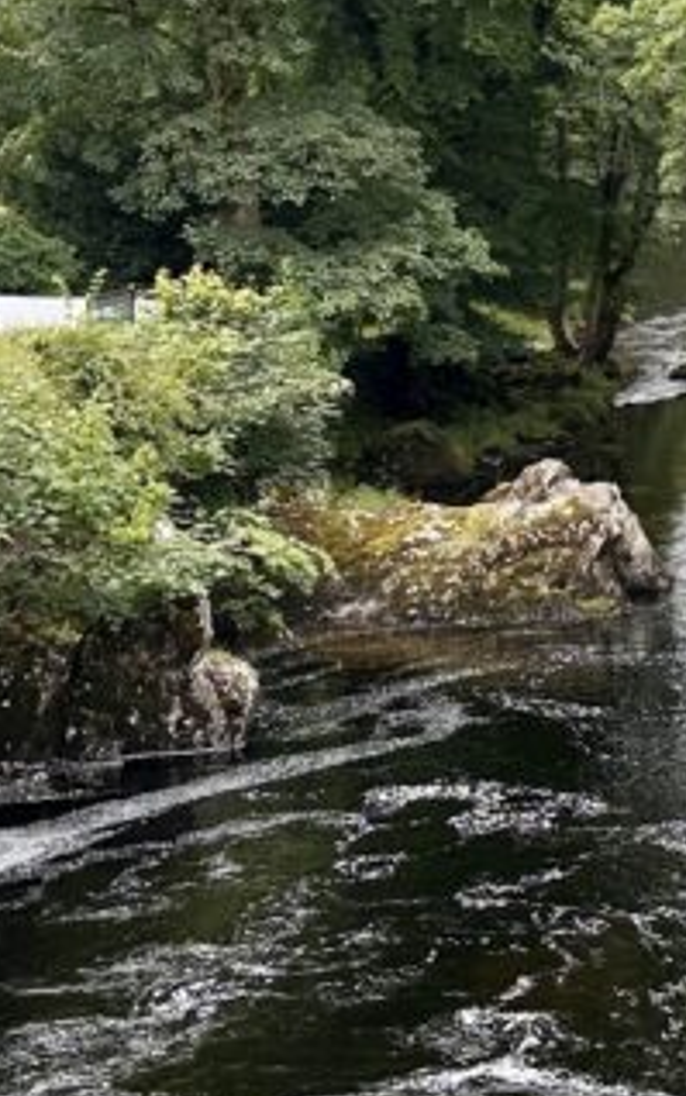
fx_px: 2869
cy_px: 272
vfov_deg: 21.4
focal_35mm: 96
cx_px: 827
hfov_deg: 13.3
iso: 80
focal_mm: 6.86
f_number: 1.78
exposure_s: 1/745
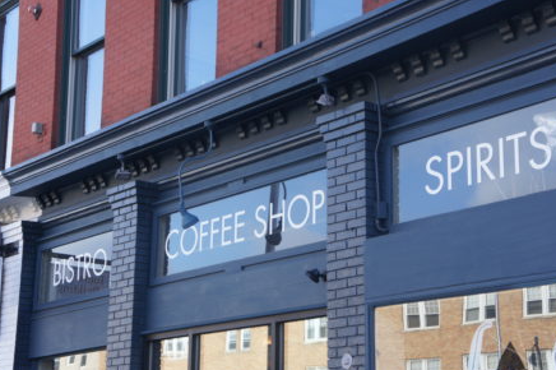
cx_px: 281
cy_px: 198
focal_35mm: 70
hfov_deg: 29.0
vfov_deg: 19.5
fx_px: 1073
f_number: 6.3
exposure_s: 1/125
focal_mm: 43
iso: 200
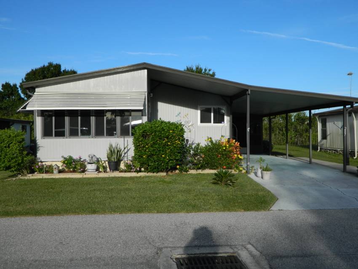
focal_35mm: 35
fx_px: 362
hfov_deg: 52.6
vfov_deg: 40.7
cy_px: 134
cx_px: 179
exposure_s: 1/800
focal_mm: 6.2
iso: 80
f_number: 3.3
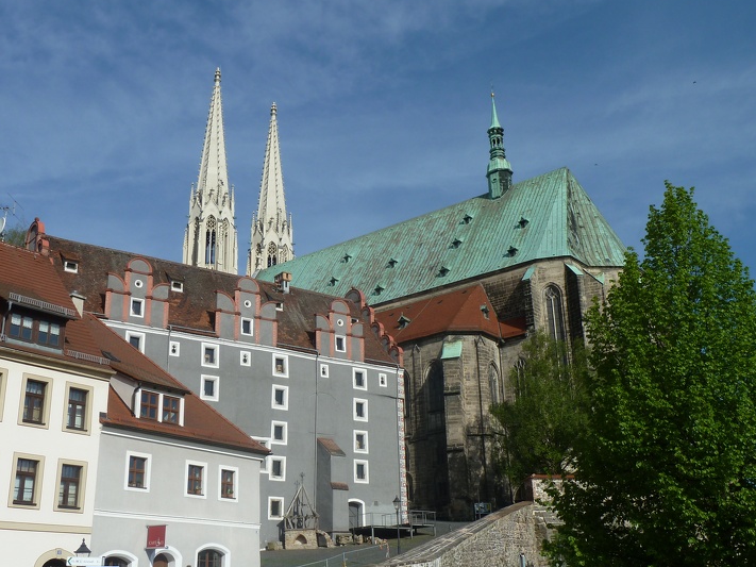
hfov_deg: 47.8
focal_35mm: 39
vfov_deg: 36.8
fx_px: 852
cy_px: 304
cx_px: 336
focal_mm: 5.7
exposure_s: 1/500
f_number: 5.6
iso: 80
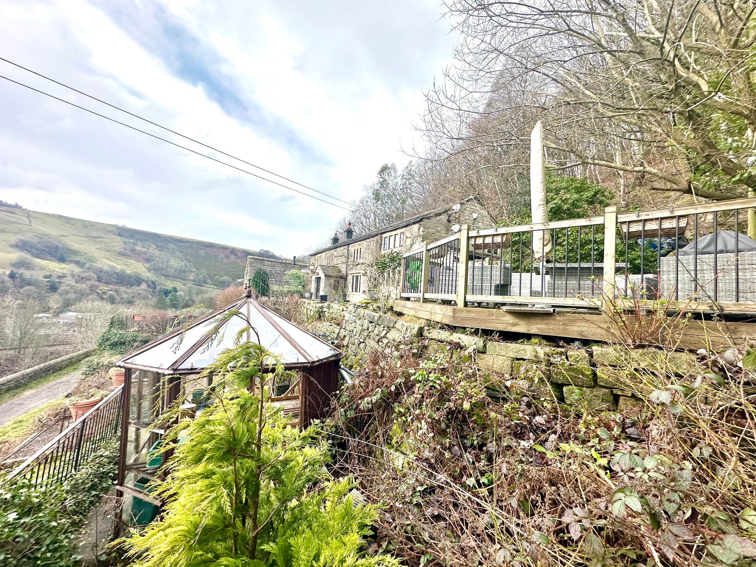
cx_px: 378
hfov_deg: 102.1
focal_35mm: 14
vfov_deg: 85.7
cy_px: 284
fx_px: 306
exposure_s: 1/447
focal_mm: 2.22
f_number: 2.2
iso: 40
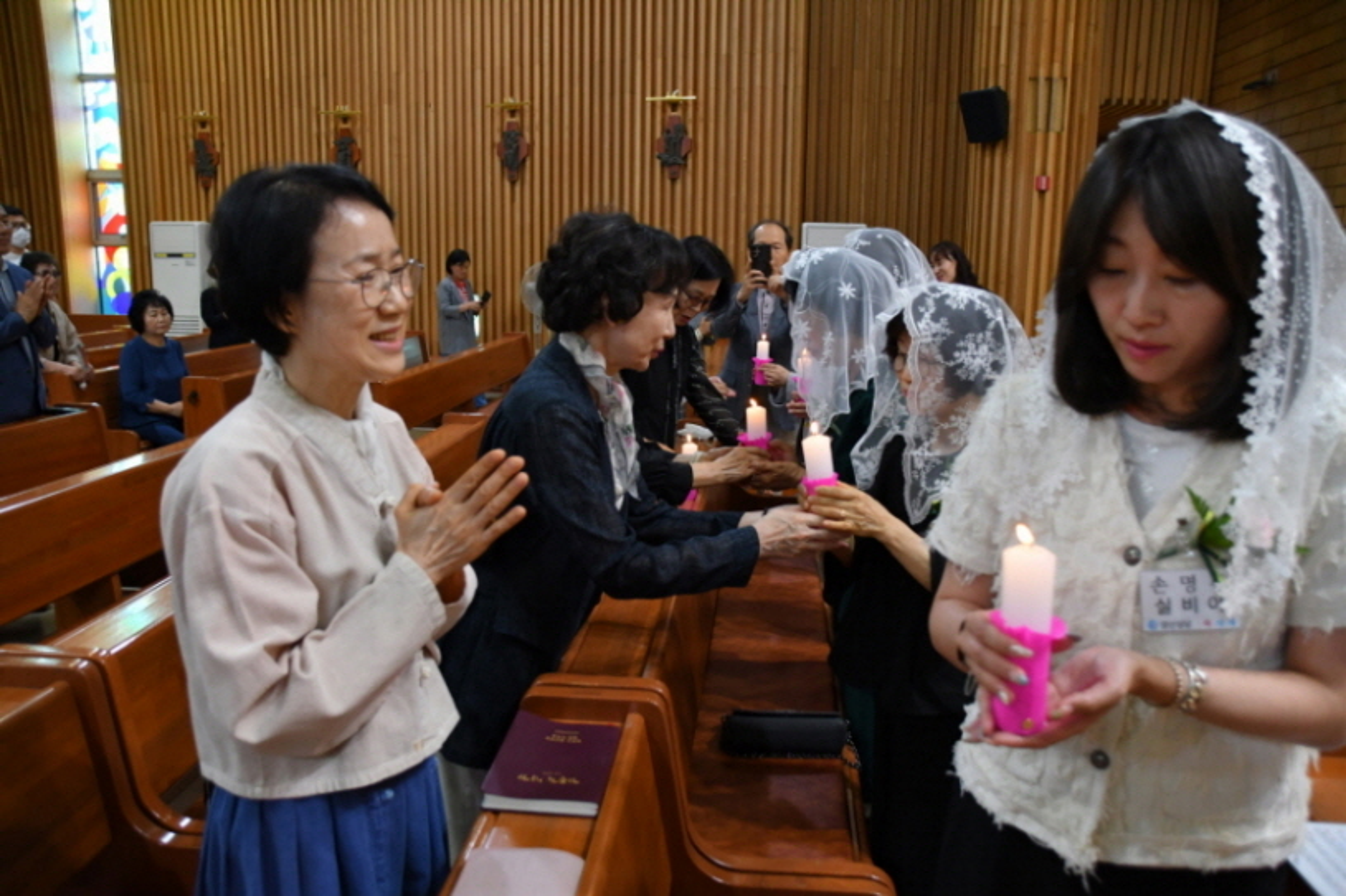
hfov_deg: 67.4
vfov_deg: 47.9
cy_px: 448
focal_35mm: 27
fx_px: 1009
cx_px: 673
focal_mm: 18
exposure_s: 1/125
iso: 1100
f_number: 3.5
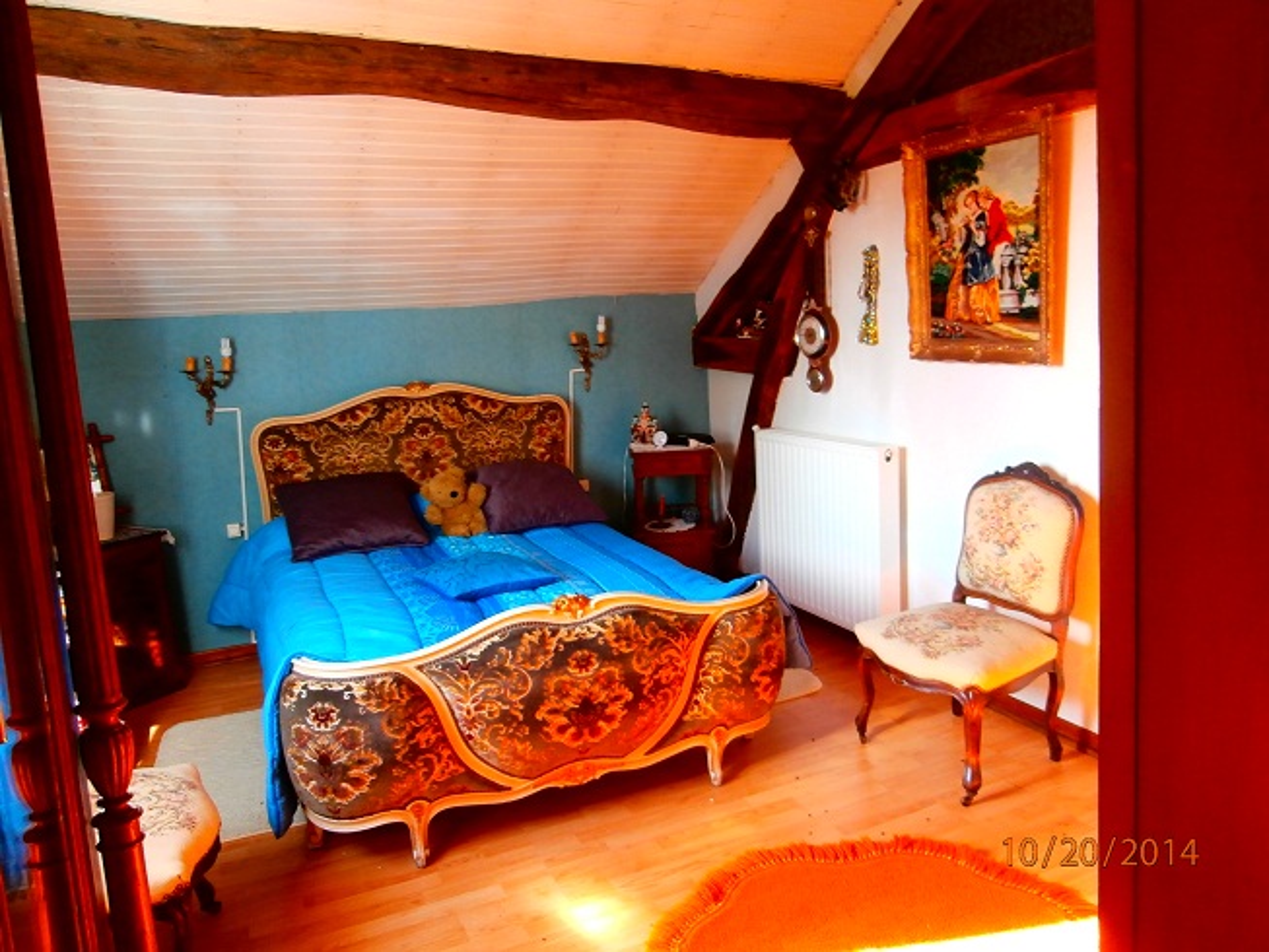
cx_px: 634
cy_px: 476
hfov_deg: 71.6
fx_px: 880
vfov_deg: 56.8
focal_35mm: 24
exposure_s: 1/30
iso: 160
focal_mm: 4.2
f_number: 3
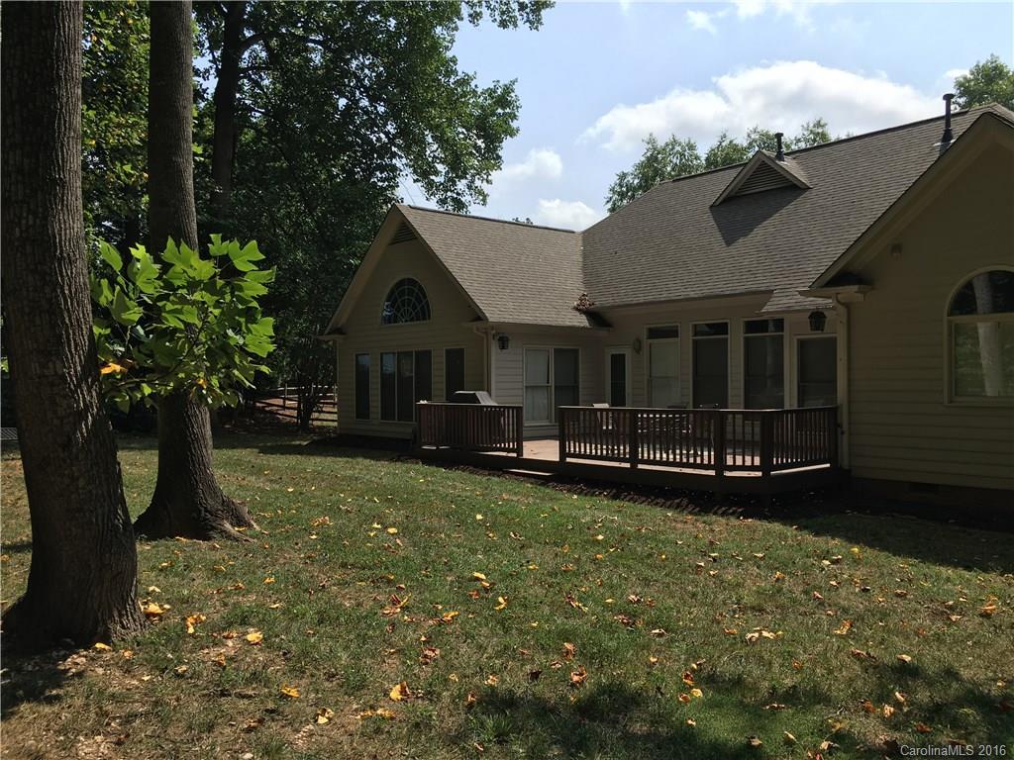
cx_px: 507
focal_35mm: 29
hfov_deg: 61.7
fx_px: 849
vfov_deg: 48.2
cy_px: 380
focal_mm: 4.15
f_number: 2.2
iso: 25
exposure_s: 1/1304
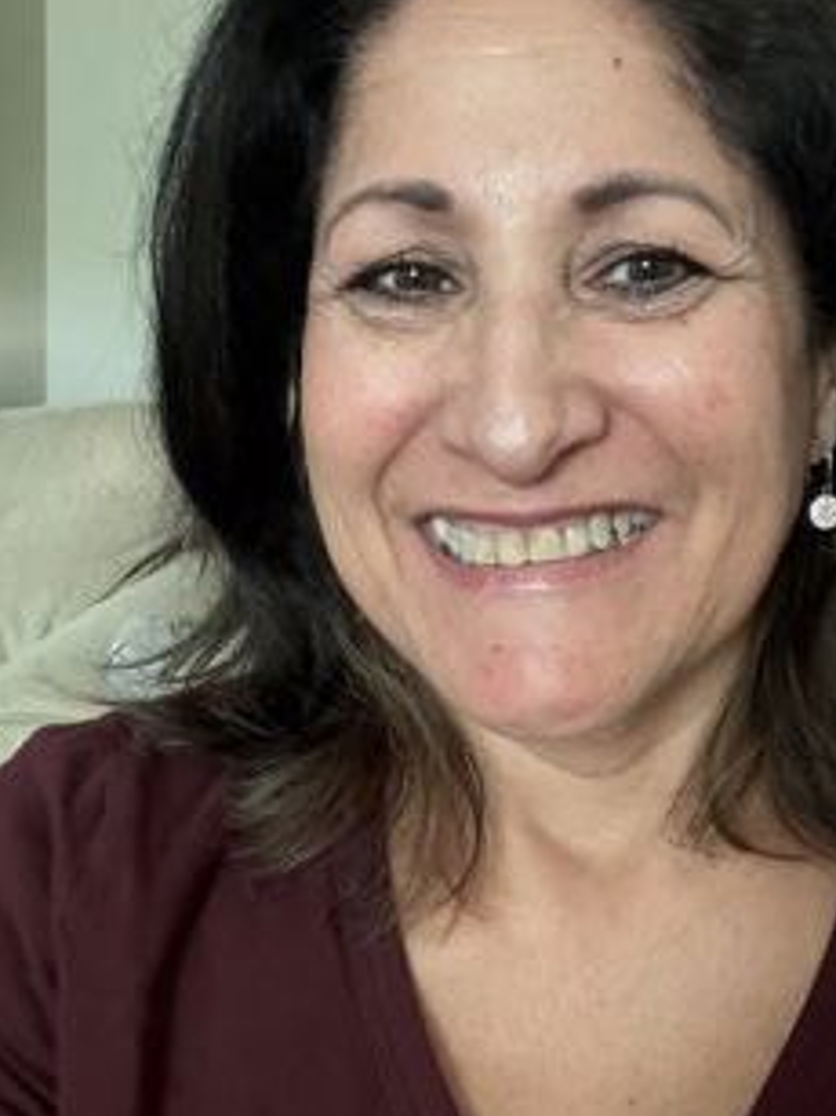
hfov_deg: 33.4
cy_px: 480
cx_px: 531
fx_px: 1386
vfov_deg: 43.8
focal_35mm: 43
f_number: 1.9
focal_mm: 2.69
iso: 400
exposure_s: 1/30
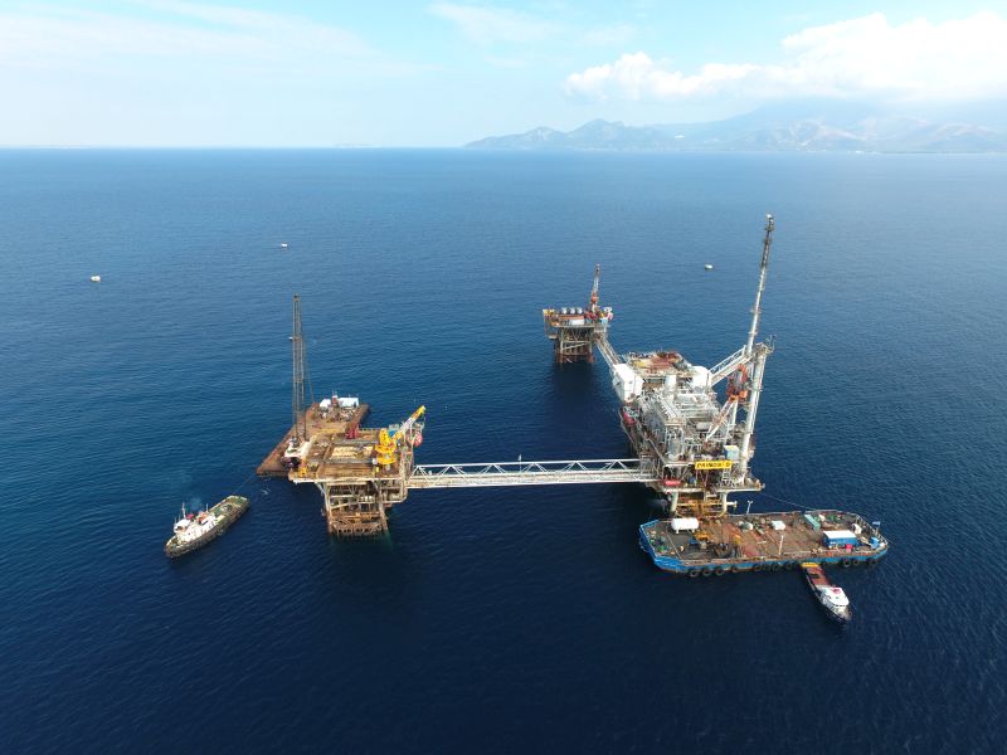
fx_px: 582
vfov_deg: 66.0
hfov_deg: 81.7
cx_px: 504
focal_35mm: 20
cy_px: 378
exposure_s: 1/488
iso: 100
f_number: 2.8
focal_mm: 3.61
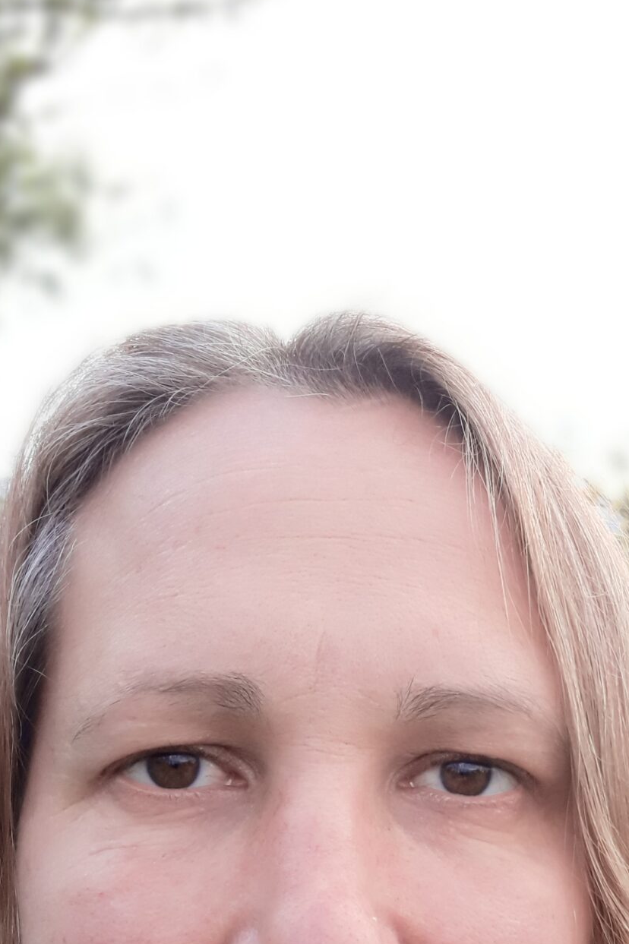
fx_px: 1573
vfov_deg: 31.6
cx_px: 381
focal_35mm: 60
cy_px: 880
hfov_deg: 22.6
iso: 40
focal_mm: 3.34
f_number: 1.9
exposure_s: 1/229
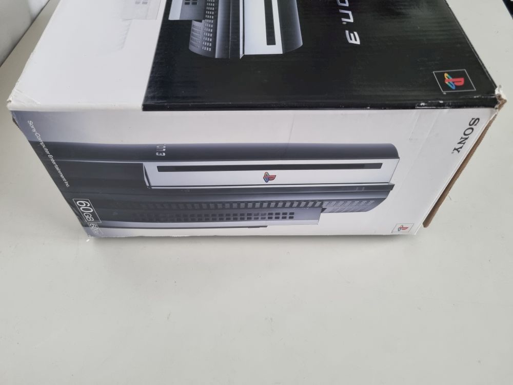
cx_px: 256
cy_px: 192
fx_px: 385
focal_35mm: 26
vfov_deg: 53.1
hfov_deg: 67.3
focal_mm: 5.4
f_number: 1.8
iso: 250
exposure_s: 1/50
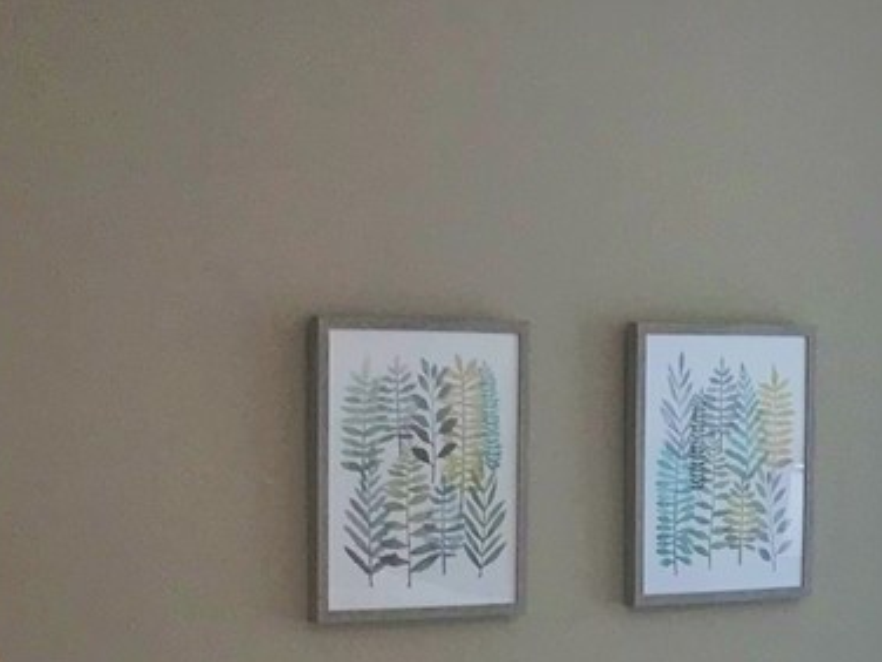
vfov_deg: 12.3
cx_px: 950
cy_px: 690
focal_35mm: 119
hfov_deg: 16.1
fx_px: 3032
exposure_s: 1/67
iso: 20
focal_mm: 3.99
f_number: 1.8
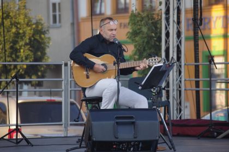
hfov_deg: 7.6
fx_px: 1715
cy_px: 76
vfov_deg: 5.1
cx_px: 114
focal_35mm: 270
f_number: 5.6
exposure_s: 1/250
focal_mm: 180
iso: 800
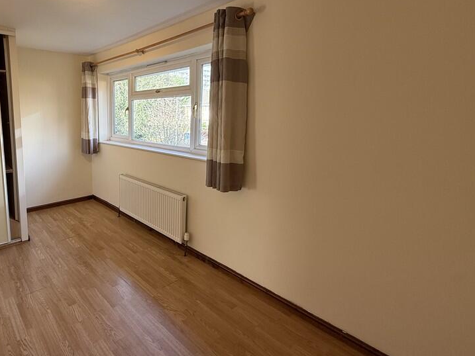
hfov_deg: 77.8
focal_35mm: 20
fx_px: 274
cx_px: 142
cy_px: 150
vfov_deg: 65.6
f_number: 2.2
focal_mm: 2.22
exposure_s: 1/99
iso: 80
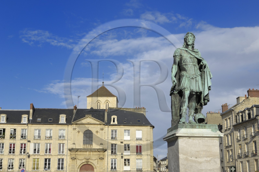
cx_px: 130
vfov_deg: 23.7
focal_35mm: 57
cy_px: 86
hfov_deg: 35.1
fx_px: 410
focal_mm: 38
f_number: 12
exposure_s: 1/160
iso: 100
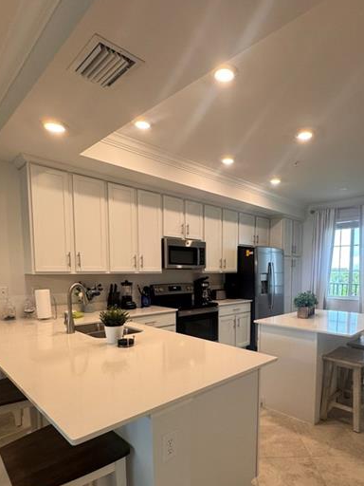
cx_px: 221
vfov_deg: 77.9
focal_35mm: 21
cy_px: 296
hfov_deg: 62.8
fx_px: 294
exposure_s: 1/120
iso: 160
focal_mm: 2.22
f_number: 2.2
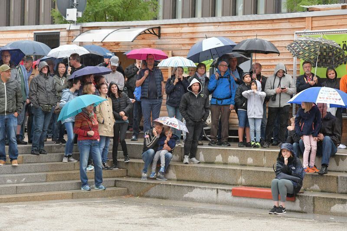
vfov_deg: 12.2
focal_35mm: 112
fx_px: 1084
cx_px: 174
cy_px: 116
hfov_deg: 18.2
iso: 2500
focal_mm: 75
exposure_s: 1/250
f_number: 8
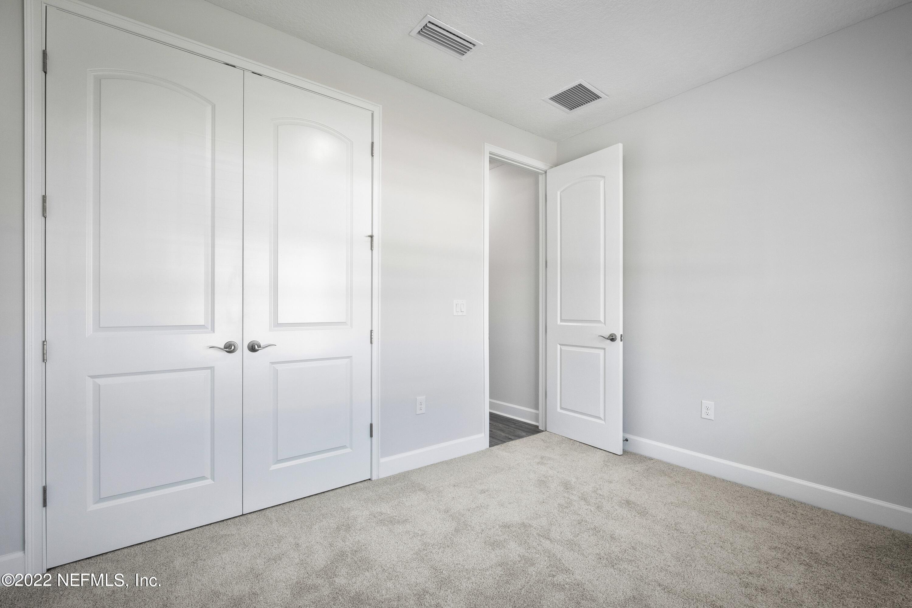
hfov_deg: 100.4
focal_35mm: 15
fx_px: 380
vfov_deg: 77.3
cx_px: 456
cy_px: 304
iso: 320
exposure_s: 1/5
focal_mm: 10
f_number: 8
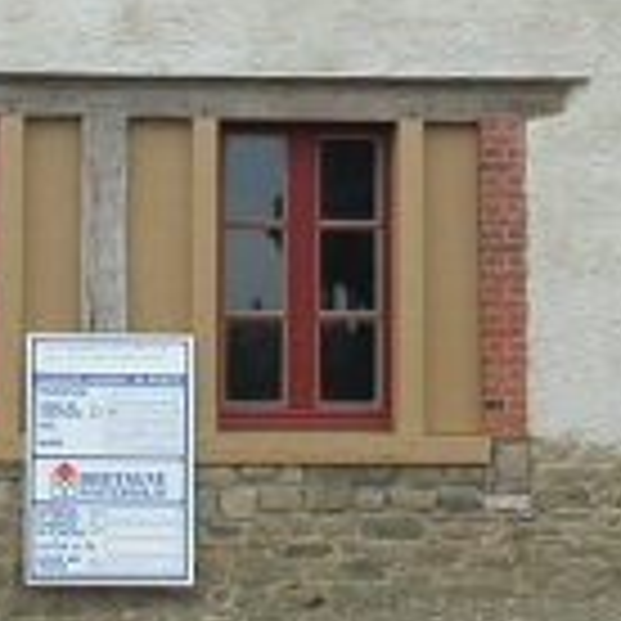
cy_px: -122
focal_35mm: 232
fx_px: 4709
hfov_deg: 7.5
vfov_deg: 7.5
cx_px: 464
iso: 100
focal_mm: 11.1
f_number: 5.3
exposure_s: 1/229
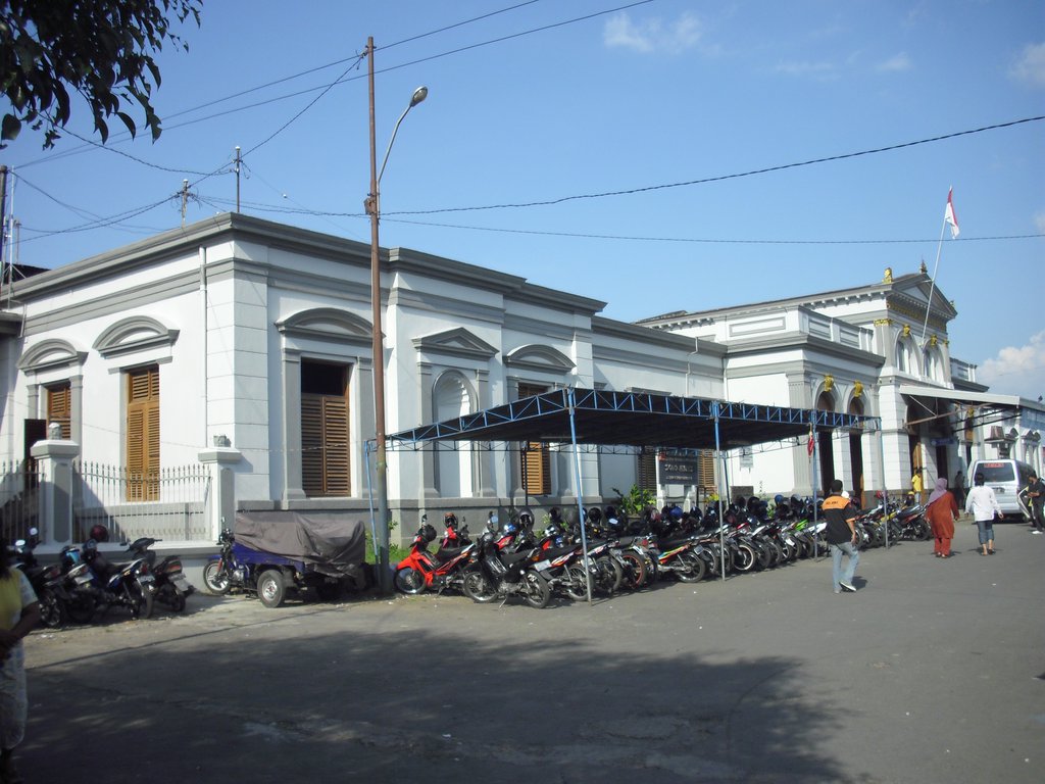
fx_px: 1147
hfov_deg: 49.0
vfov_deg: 37.7
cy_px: 392
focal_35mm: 38
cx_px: 522
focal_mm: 6.2
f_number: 8
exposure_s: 1/200
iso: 100
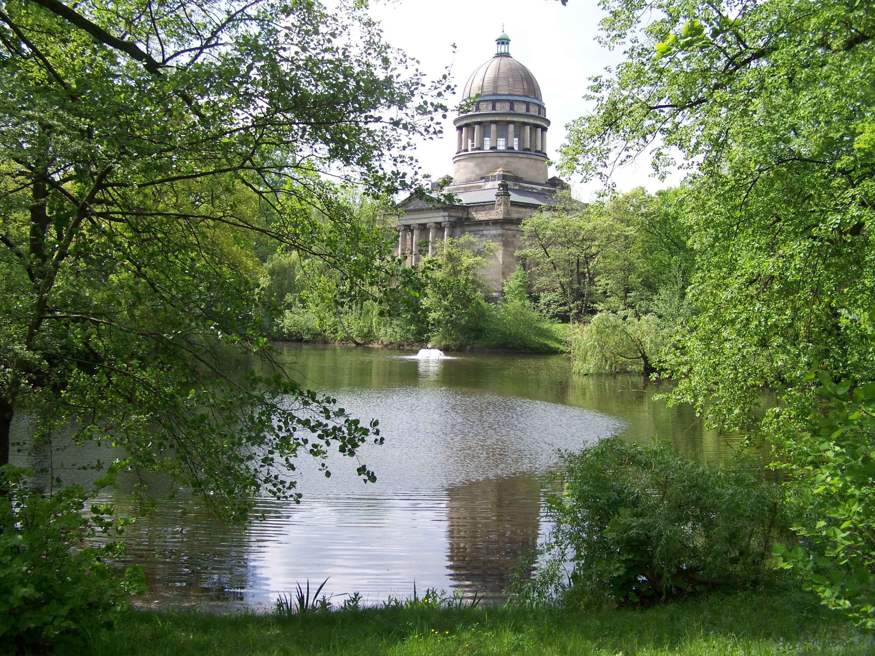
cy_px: 328
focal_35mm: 38
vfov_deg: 37.7
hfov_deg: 49.0
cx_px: 438
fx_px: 961
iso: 64
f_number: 2.8
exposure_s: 1/500
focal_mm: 6.3
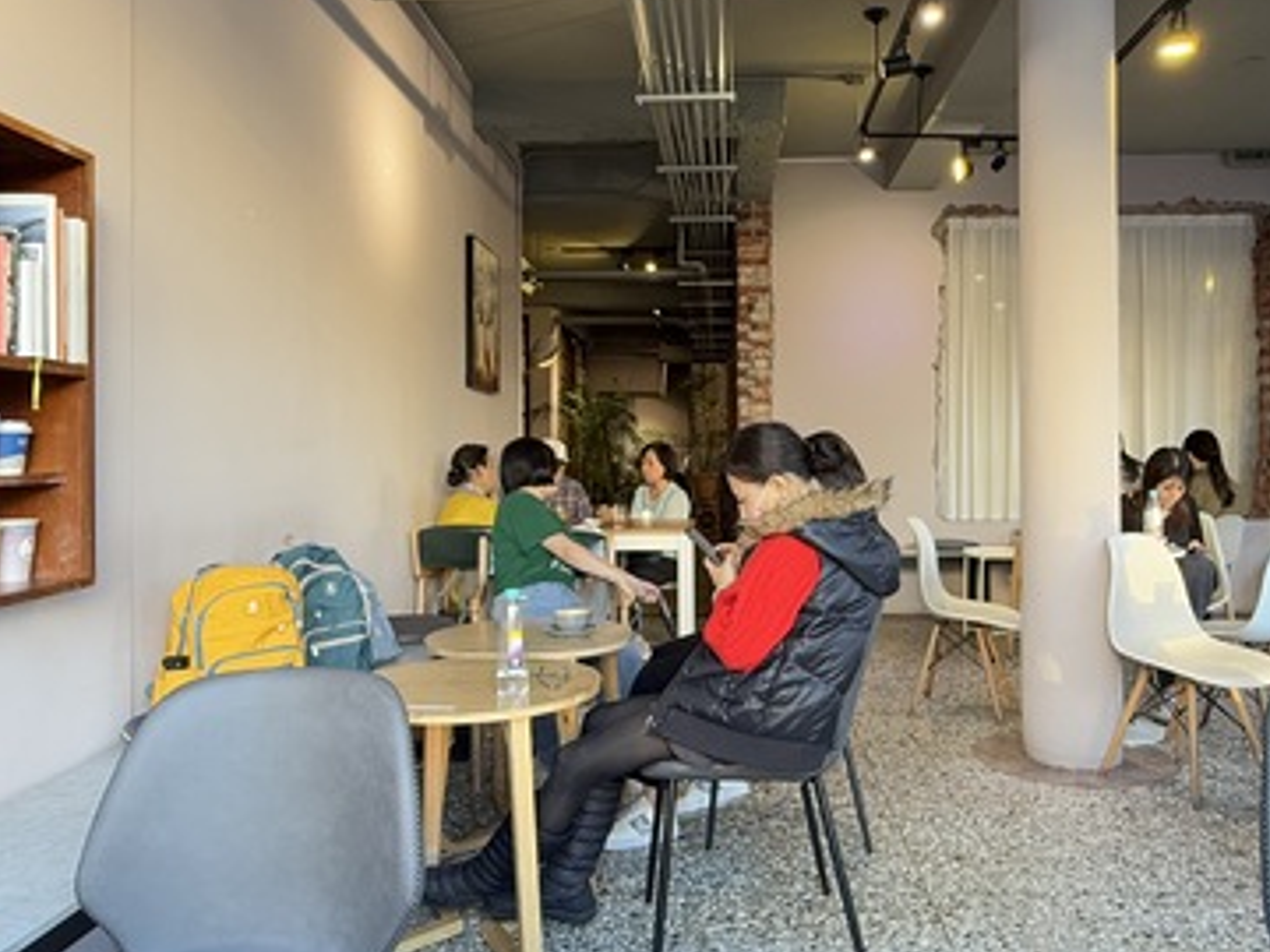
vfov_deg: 49.7
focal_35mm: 28
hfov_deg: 63.3
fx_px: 1027
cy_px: 448
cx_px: 702
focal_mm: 2.22
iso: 200
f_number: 2.2
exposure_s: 1/60
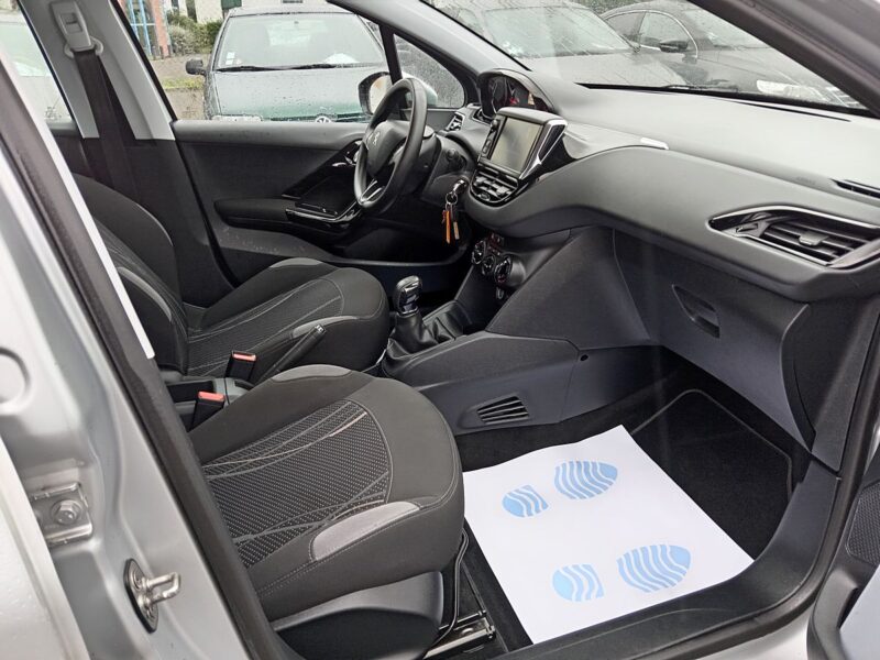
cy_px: 330
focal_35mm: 25
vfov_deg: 54.9
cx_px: 440
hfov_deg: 69.4
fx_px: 636
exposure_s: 1/33.3
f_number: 1.8
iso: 144
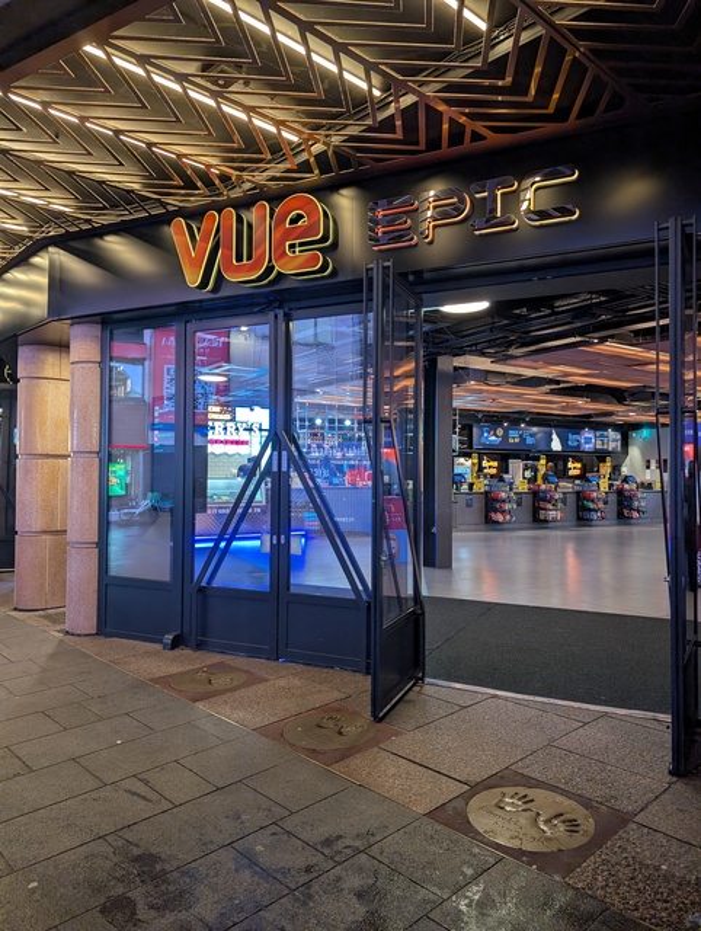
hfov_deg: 56.9
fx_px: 646
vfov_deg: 71.5
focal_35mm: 24
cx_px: 350
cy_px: 466
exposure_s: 1/100
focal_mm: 6.9
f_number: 1.68
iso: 264
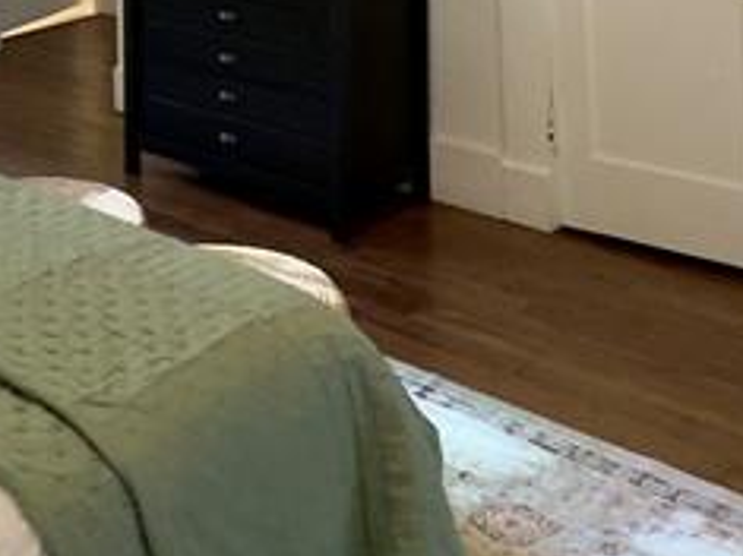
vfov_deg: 20.6
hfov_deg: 29.3
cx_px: -28
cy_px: -272
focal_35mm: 61
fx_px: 1309
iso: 250
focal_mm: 2.22
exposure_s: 1/120
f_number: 2.2
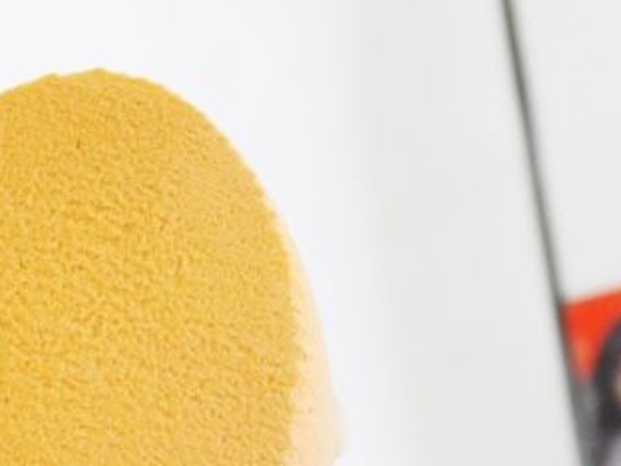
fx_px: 3247
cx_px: 100
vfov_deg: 8.2
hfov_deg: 10.9
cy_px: 420
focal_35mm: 181
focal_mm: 16.6
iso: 720
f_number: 4.4
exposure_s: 1/15
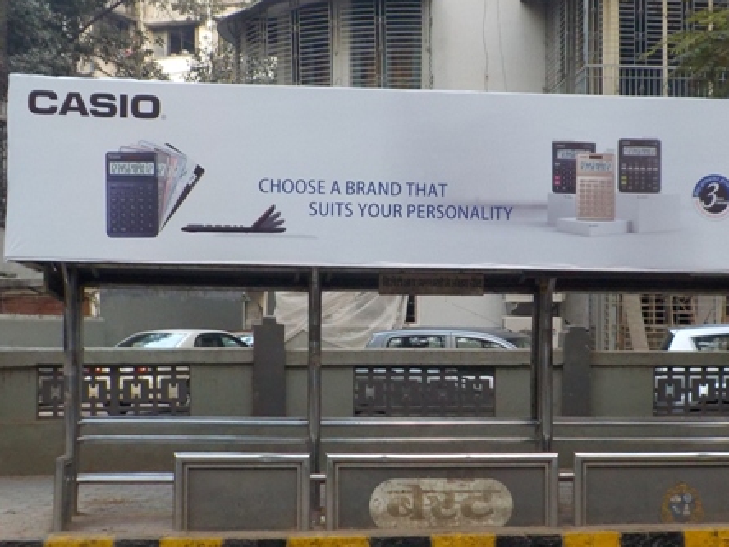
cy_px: 314
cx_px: 419
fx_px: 1137
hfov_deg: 35.5
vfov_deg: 27.0
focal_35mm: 54
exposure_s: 1/30
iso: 220
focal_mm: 4.1
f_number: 3.3
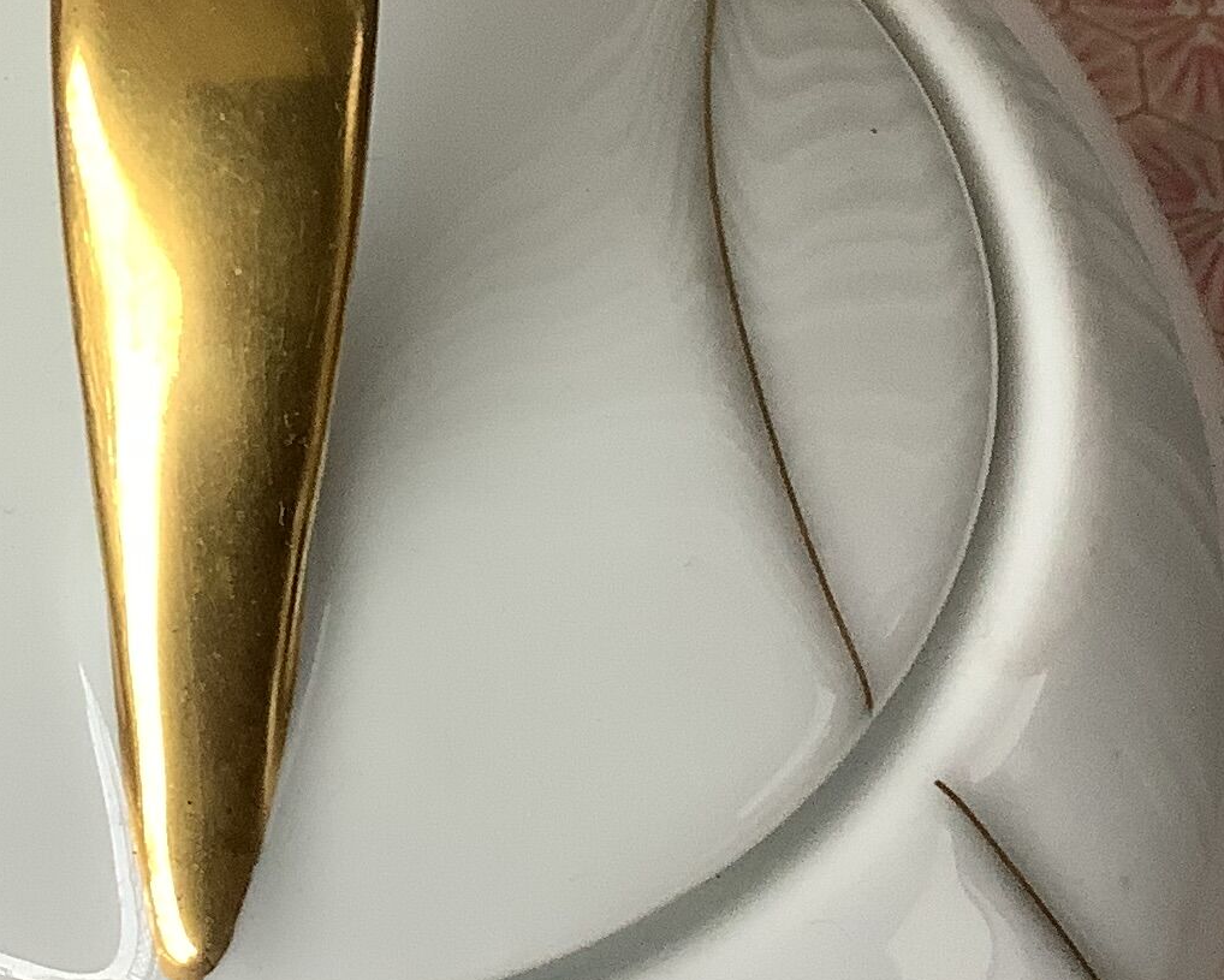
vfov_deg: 15.8
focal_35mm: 97
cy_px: 179
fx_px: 3515
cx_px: 186
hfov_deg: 19.5
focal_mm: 3.3
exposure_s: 1/60
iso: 64
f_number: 2.4
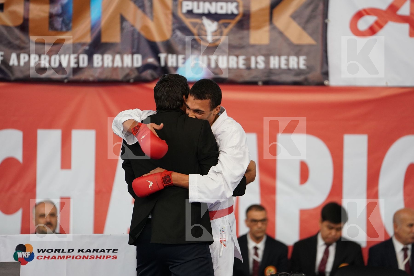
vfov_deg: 6.9
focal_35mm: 200
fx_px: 2300
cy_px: 138
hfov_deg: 10.3
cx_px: 207
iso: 2000
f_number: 2.8
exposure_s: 1/1000
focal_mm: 200
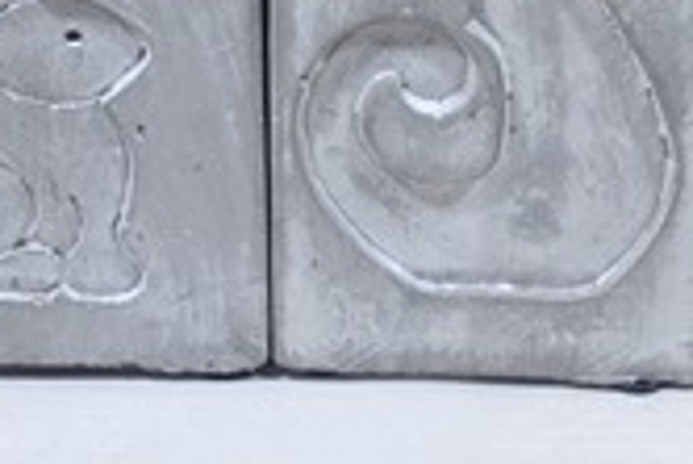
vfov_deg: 12.1
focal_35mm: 109
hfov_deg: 18.7
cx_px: 342
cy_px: -188
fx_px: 2100
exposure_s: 1/218
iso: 25
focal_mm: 4.15
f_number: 2.2
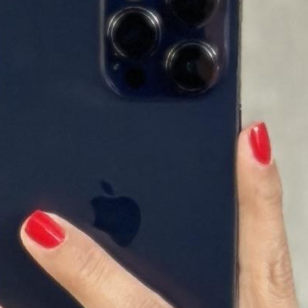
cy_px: 1106
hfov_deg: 4.1
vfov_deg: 4.0
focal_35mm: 420
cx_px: -316
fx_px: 4228
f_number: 1.78
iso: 125
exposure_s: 1/70
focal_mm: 6.86
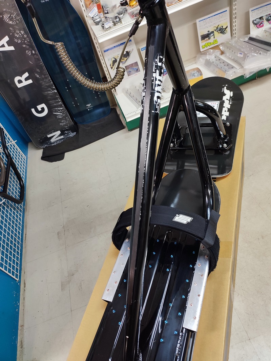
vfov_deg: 69.4
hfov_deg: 54.9
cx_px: 136
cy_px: 180
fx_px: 261
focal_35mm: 25
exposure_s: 1/33
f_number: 1.9
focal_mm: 6.04
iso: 390
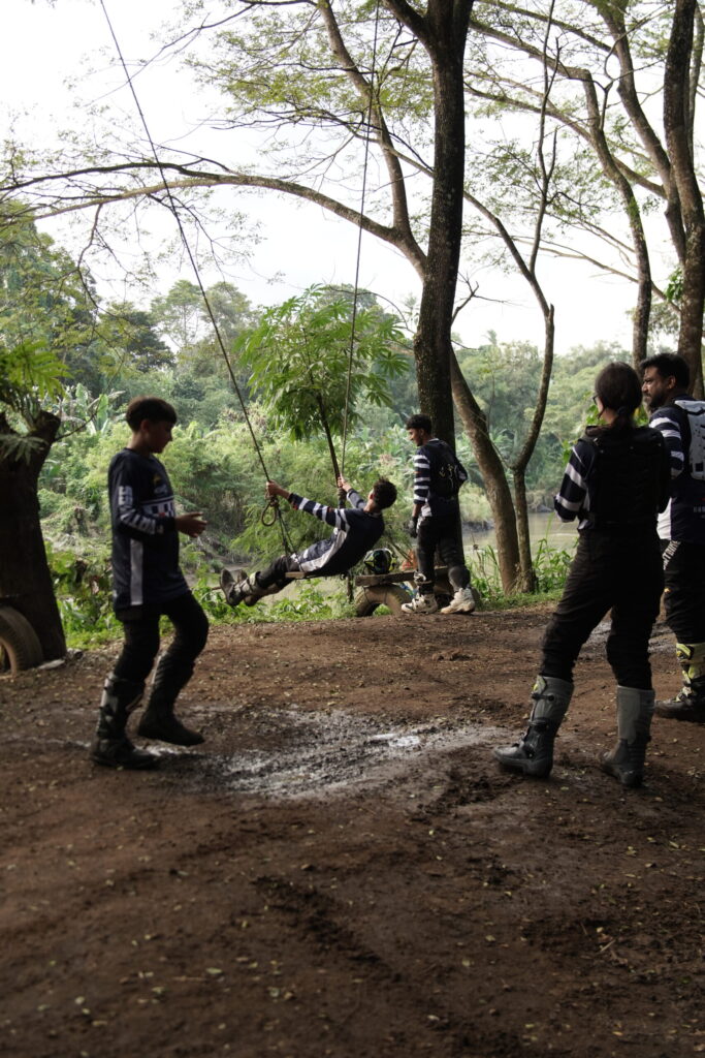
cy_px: 529
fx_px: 1233
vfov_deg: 46.4
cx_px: 352
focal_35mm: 42
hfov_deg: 31.9
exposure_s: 1/400
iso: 320
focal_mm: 28
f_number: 2.8
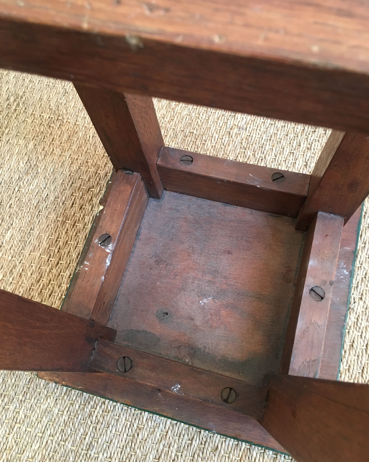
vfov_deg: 57.2
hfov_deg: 47.1
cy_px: 226
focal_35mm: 31
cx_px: 183
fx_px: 423
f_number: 2.2
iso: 160
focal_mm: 4.15
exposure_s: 1/33
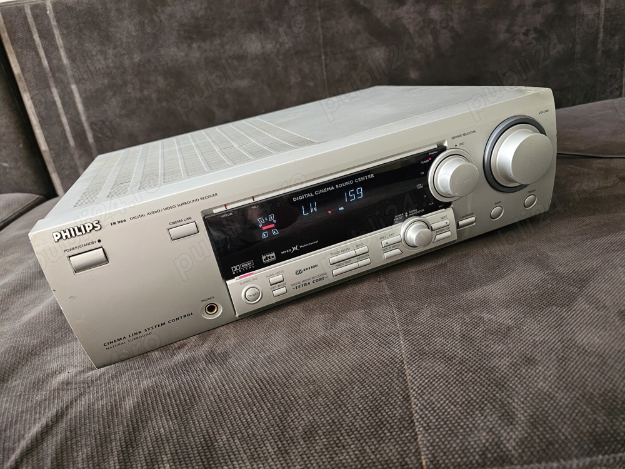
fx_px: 415
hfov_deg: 73.9
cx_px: 312
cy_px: 234
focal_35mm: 23
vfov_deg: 58.9
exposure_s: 1/100
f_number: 1.7
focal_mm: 6.3
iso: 1000
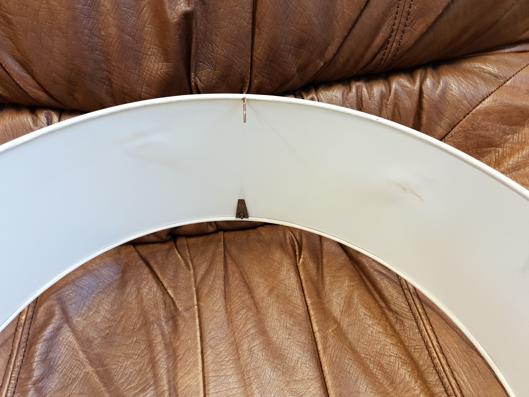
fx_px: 397
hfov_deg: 67.3
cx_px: 264
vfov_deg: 53.1
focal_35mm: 26
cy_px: 198
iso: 200
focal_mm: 4.3
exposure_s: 1/50
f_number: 1.5
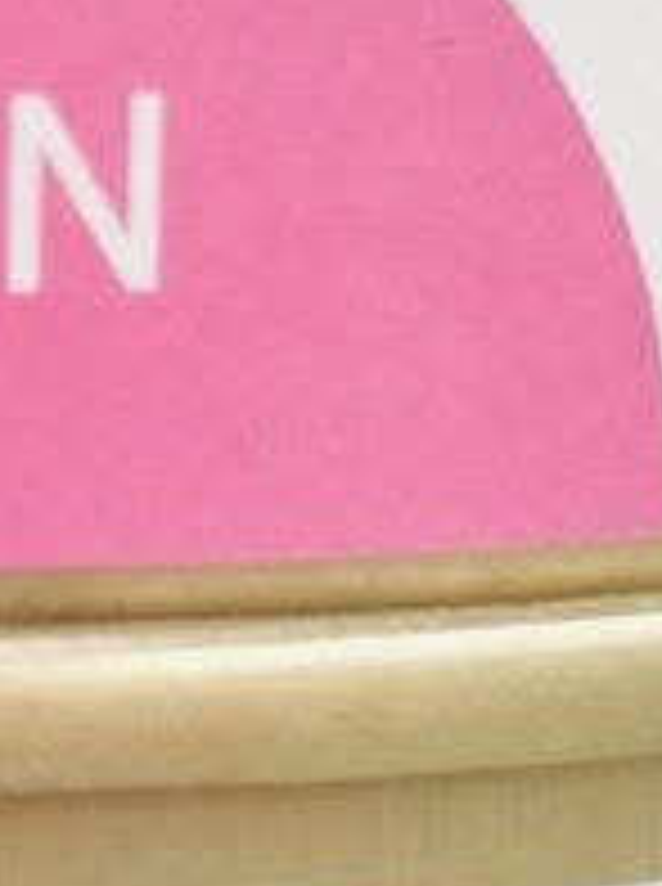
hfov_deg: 9.6
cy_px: 562
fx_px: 3863
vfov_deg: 13.1
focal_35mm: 151
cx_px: -158
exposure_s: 1/30
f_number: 2.2
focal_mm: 4.15
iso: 80
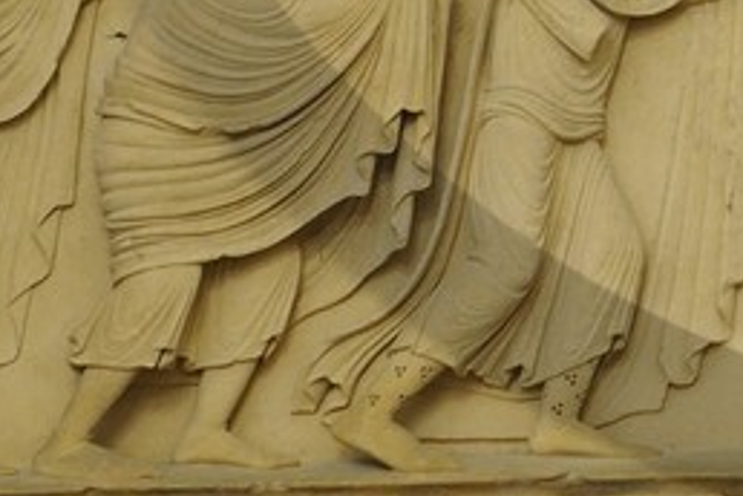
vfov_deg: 3.1
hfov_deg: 4.7
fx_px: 8957
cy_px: -637
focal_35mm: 434
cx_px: 1120
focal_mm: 70
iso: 400
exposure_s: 1/2
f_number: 5.6
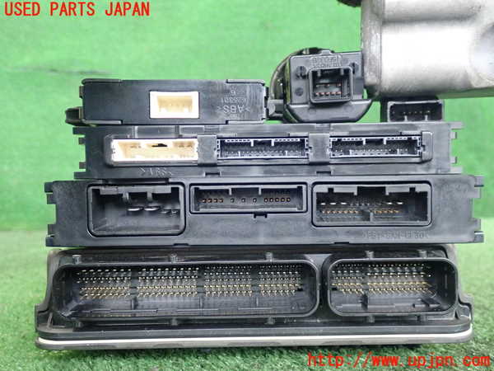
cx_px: 247
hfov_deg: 49.0
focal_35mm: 38
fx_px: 542
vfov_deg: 37.7
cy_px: 186
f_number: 2.7
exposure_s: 1/40
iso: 800
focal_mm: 6.86
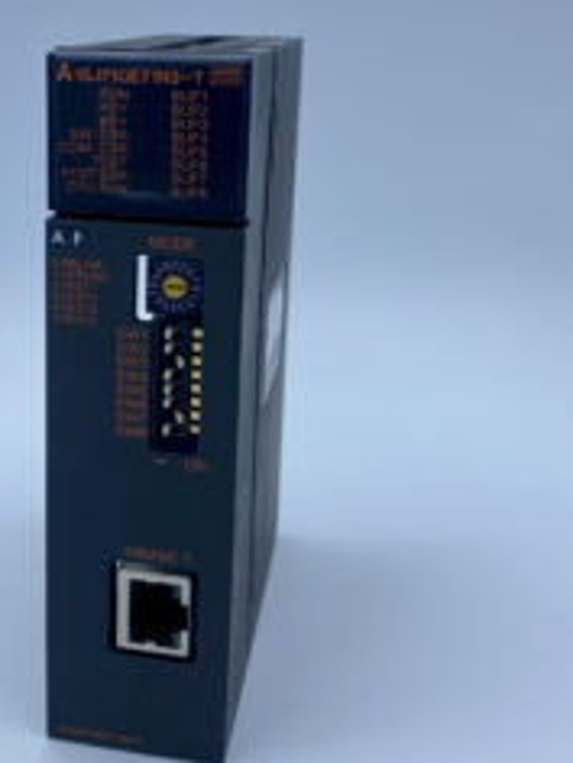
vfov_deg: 42.6
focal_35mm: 44
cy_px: 288
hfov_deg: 32.3
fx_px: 971
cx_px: 146
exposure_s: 1/1245
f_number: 1.8
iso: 32
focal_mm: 4.25
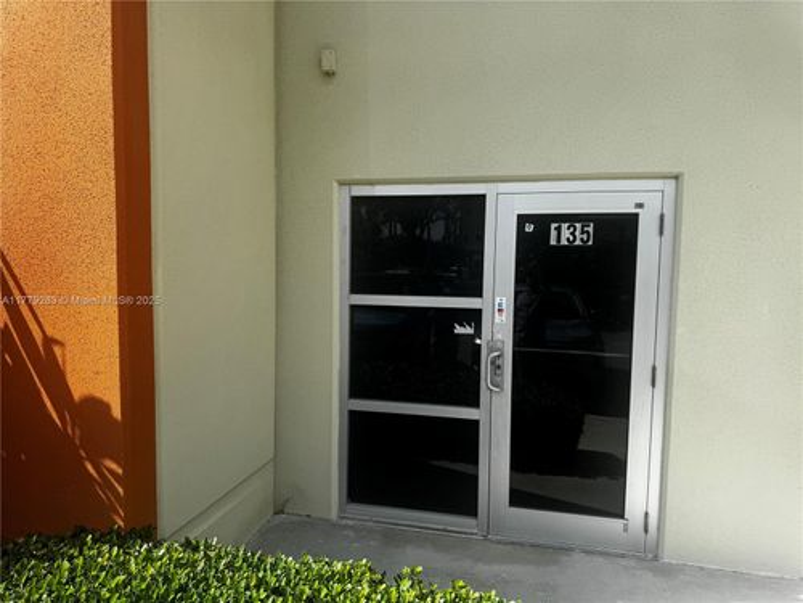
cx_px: 402
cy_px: 302
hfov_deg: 71.6
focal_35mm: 24
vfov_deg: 56.8
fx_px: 557
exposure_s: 1/3096
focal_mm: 6.76
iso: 80
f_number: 1.78
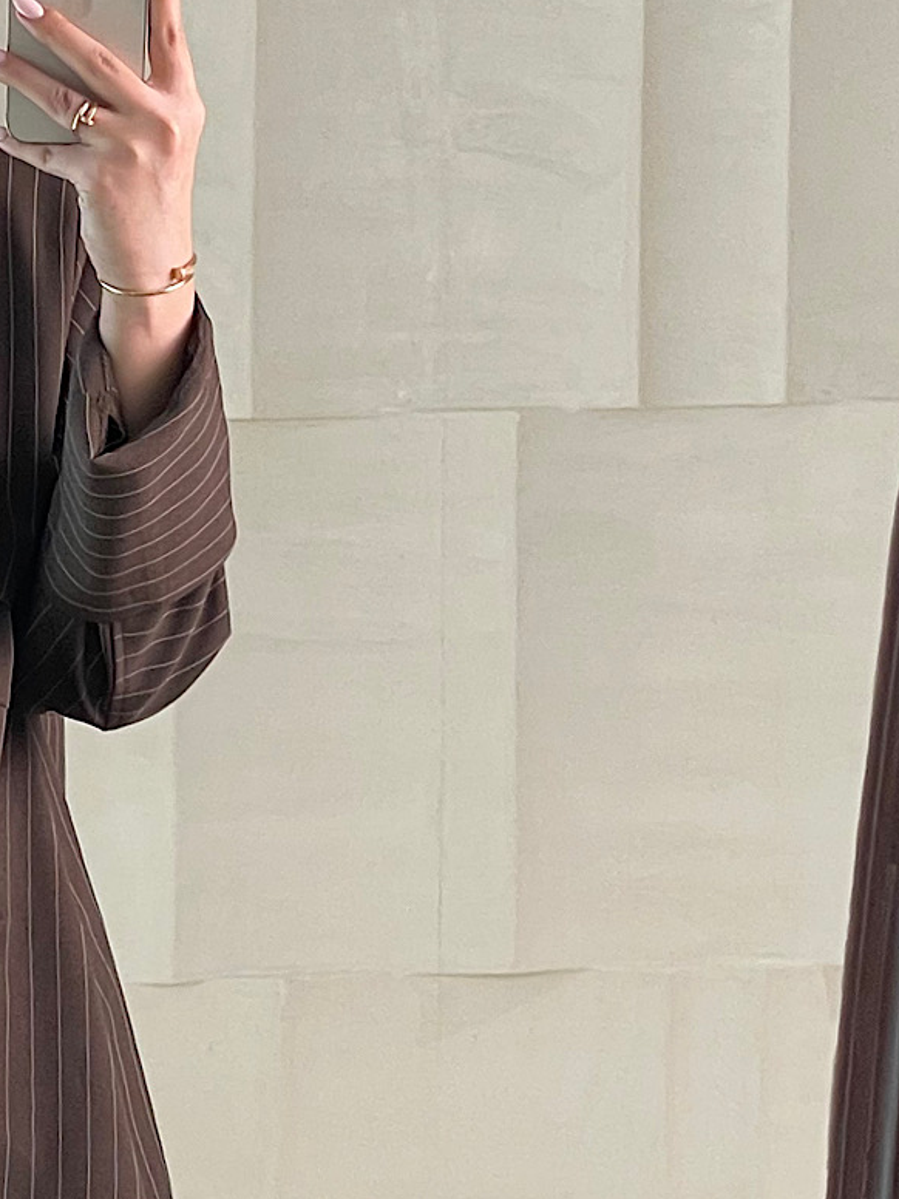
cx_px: -168
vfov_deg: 14.7
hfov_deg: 10.9
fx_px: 4640
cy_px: 896
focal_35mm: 134
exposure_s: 1/99
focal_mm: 6
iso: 40
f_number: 2
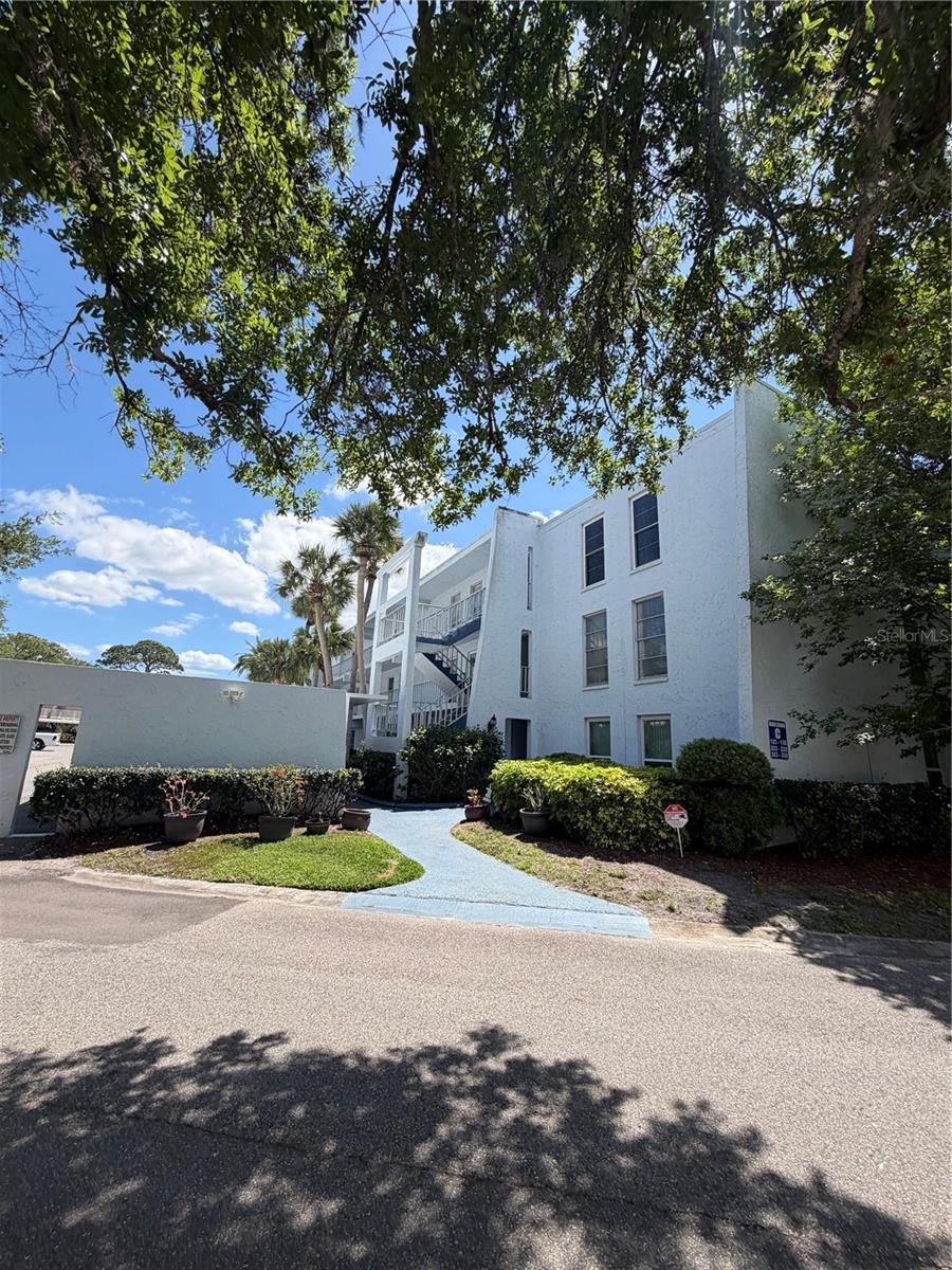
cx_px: 476
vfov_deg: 102.1
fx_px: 513
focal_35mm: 14
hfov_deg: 85.7
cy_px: 635
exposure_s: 1/770
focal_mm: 2.22
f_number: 2.2
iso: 32
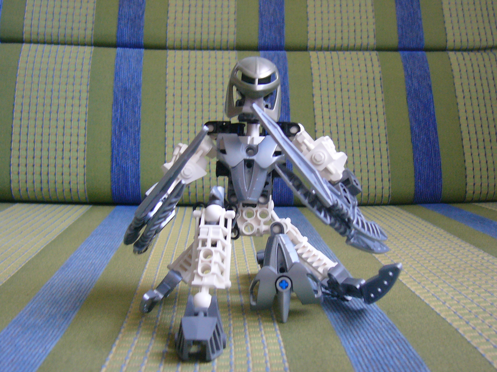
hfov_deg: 42.1
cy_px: 186
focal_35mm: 45
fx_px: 646
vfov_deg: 32.2
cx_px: 248
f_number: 3.2
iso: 200
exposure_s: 1/8
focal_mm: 7.5
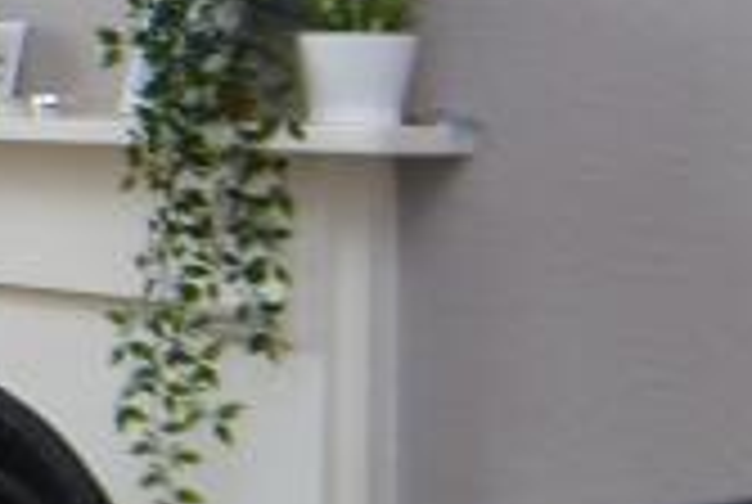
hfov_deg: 18.2
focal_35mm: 92
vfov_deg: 14.9
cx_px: -536
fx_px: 1925
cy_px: 171
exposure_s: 1/60
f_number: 4
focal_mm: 10
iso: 400
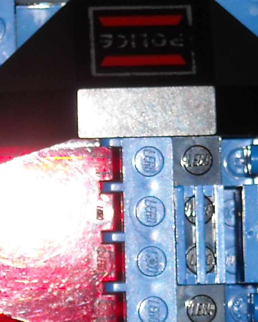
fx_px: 3780
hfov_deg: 3.9
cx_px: 117
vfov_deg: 4.9
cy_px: 260
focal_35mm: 396
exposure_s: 1/125
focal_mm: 17.1
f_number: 4.7
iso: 64
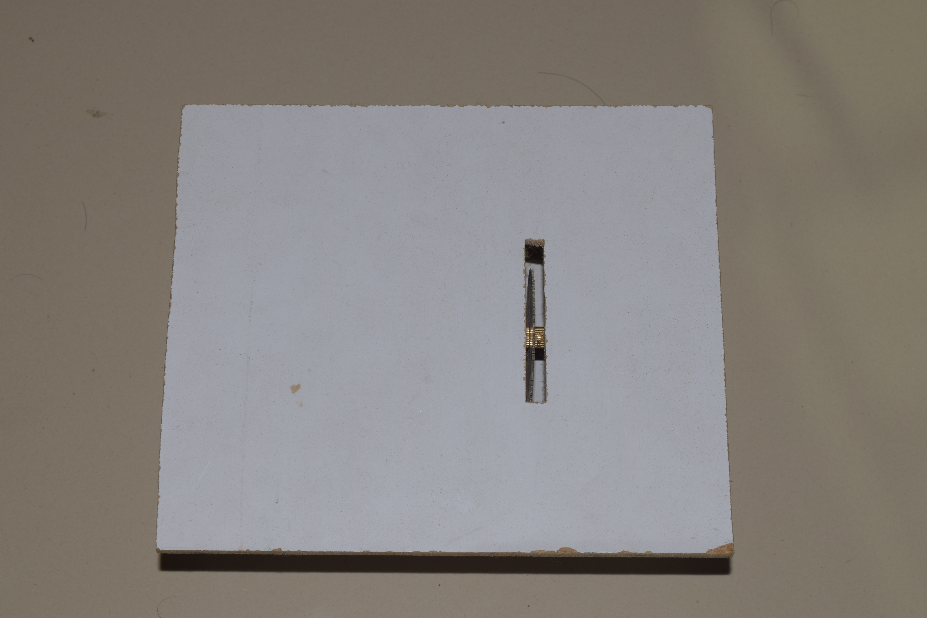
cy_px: 309
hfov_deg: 28.1
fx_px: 1854
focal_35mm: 72
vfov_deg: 18.9
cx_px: 464
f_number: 10
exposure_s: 1/60
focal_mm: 48
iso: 100
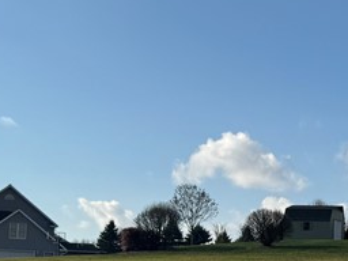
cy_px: 264
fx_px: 965
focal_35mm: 96
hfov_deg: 18.6
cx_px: 483
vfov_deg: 15.1
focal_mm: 6.76
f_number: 1.78
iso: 80
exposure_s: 1/7092
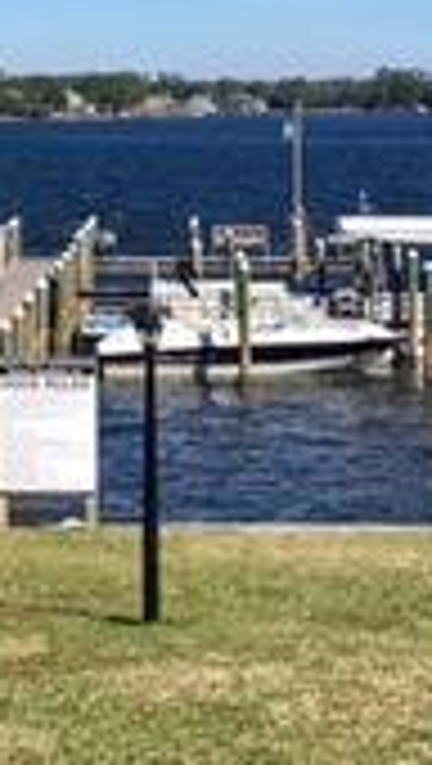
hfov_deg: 10.2
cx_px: 58
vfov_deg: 17.9
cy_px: 189
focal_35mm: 119
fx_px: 2416
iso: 25
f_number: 2.2
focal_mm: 4.15
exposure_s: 1/2262
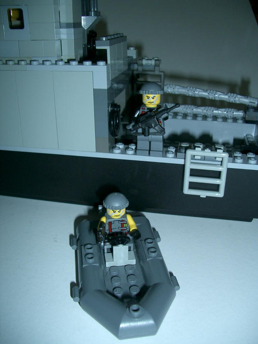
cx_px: 129
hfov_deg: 40.7
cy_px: 172
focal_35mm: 35
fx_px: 348
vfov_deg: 52.6
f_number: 2.6
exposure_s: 1/40
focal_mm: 5.8
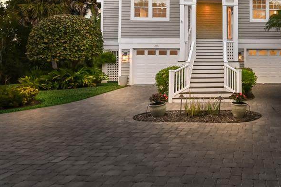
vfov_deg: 43.2
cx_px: 244
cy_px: 39
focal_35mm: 29
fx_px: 225
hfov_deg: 56.5
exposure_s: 1/200
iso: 10000
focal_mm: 16.5
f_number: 11
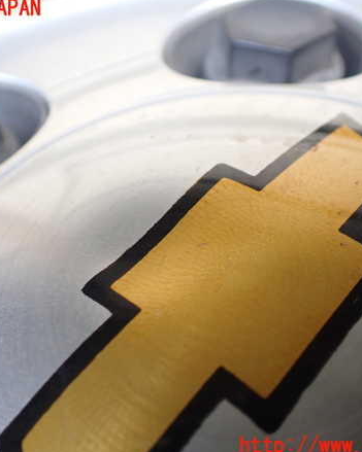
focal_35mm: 40
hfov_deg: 37.3
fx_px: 536
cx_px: 163
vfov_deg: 45.8
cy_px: 228
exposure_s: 1/125
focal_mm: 5.4
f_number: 2.3
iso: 250
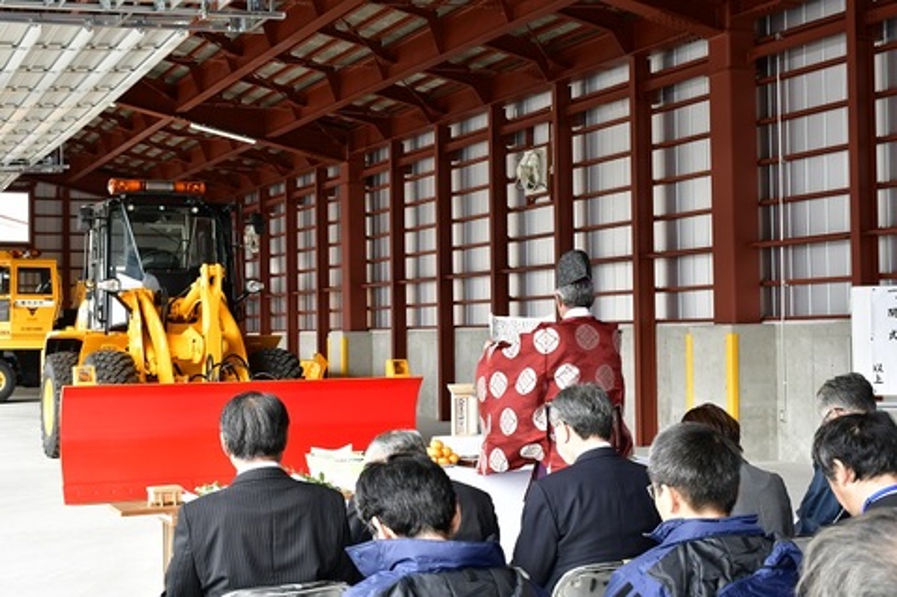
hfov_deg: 38.9
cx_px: 448
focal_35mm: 51
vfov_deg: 26.5
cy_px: 298
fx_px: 1270
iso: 400
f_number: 7.1
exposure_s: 1/200
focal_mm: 34
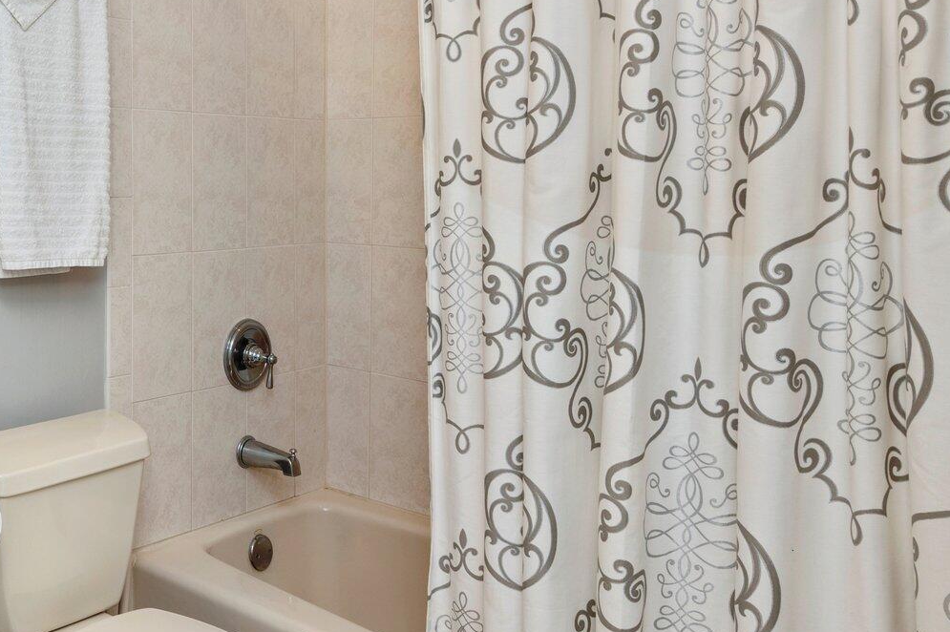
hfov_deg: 46.7
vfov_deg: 37.6
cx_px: 27
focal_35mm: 35
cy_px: 241
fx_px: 923
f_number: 9
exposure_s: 1/30
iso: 100
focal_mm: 17
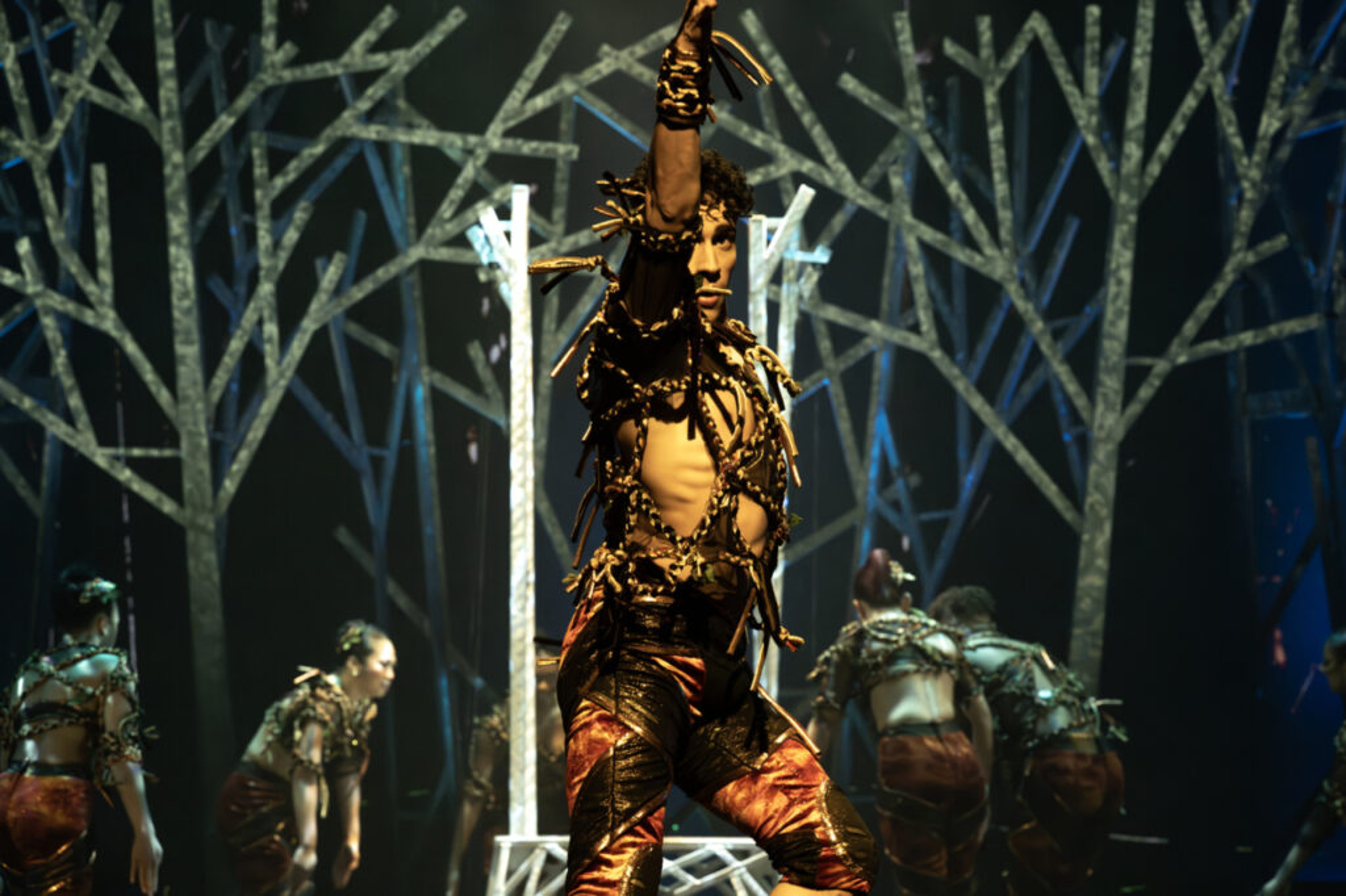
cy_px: 448
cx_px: 673
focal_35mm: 110
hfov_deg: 18.6
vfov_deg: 12.4
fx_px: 4111
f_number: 5.6
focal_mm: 110
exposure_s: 1/500
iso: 6400
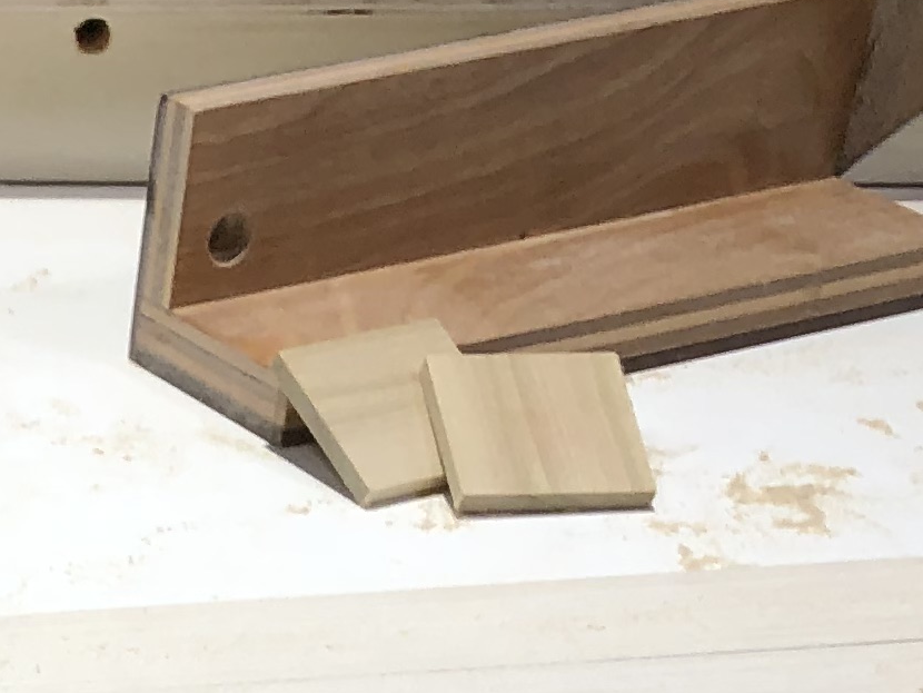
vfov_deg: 9.9
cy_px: 1525
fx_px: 3627
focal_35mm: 136
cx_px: -766
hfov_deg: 13.0
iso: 40
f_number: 1.8
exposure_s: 1/120
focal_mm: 3.99
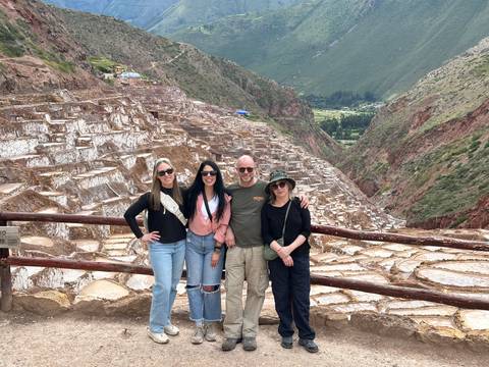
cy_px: 184
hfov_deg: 39.7
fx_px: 678
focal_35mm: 48
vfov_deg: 30.3
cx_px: 244
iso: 64
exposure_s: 1/1541
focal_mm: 6.86
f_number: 1.78
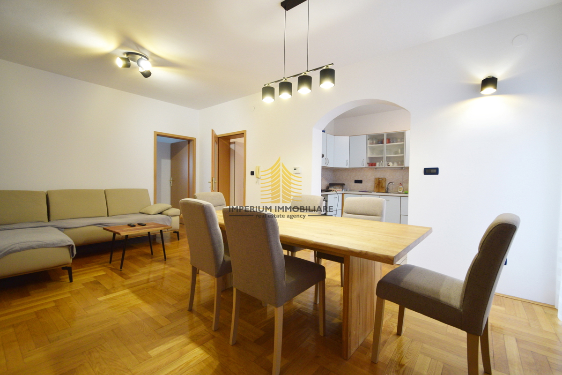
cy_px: 188
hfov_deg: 100.4
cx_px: 281
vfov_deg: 77.3
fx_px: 234
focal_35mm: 15
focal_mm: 10
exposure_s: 1/25
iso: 400
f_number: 4.5
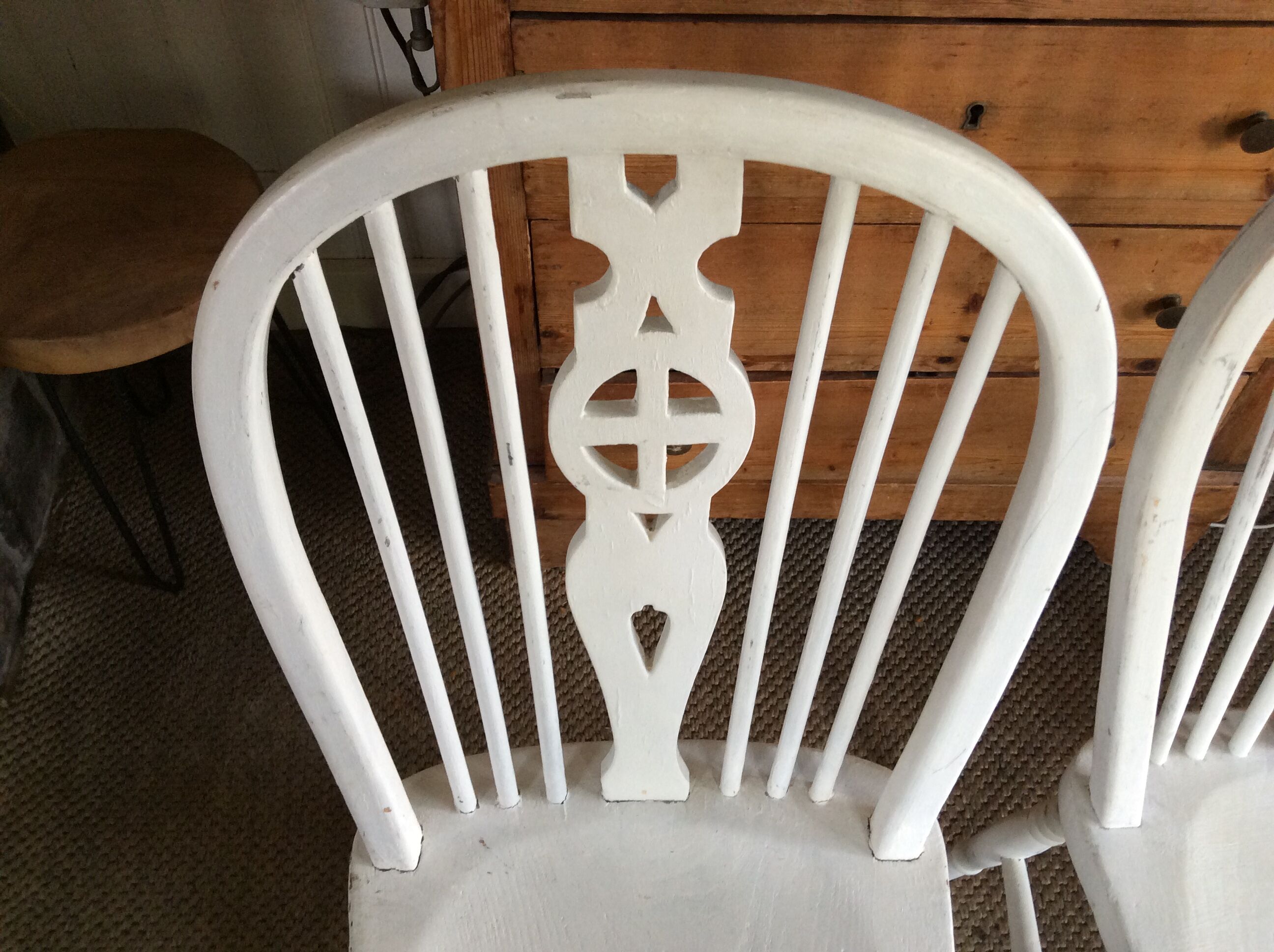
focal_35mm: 32
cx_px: 637
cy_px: 476
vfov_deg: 44.1
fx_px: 1176
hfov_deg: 56.9
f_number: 2.4
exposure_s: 1/25
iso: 80
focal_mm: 3.3
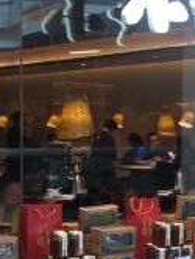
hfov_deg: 12.2
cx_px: 98
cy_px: 228
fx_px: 914
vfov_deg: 15.9
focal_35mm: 122
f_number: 2.2
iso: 64
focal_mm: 4.15
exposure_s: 1/33
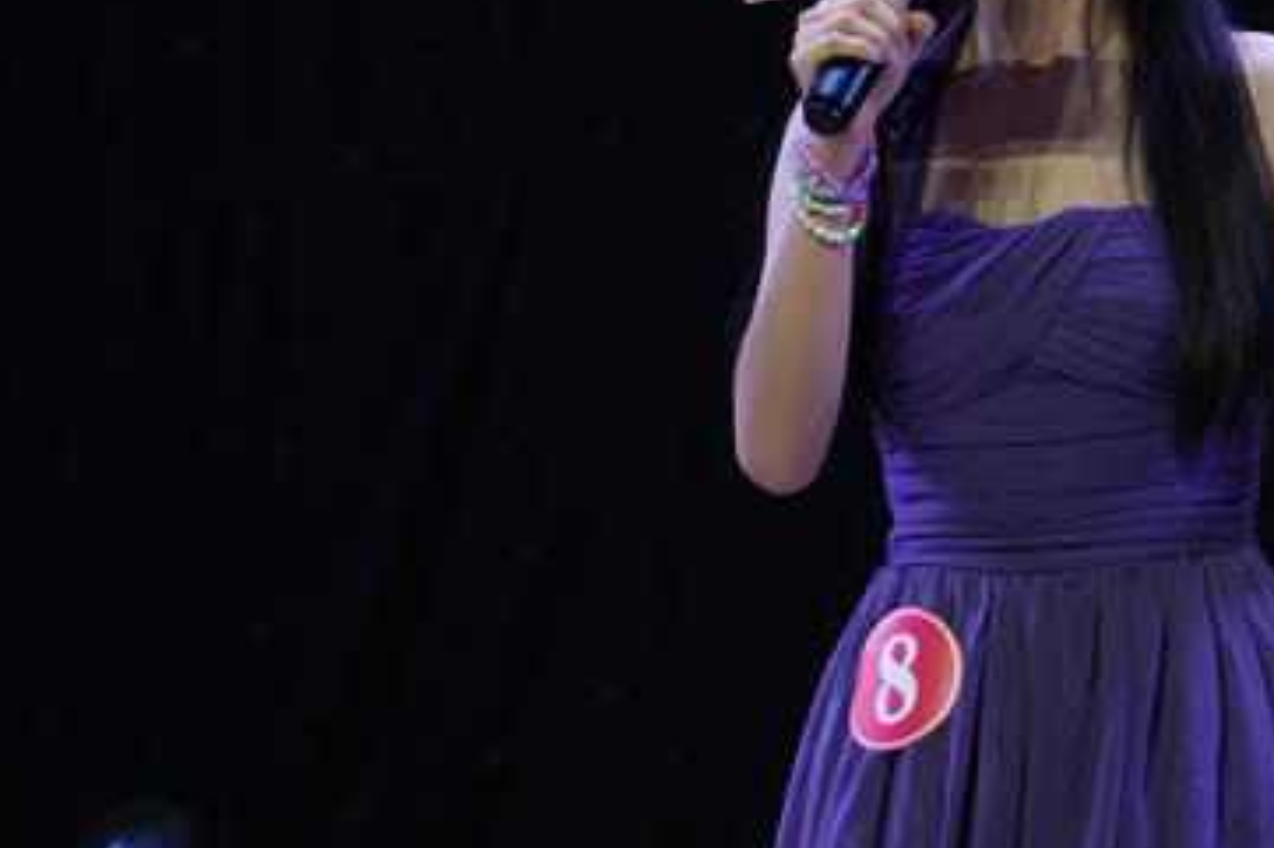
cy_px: 125
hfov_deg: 8.9
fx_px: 8206
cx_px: 1035
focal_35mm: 232
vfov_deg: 5.9
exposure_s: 1/160
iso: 250
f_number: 4
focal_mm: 105
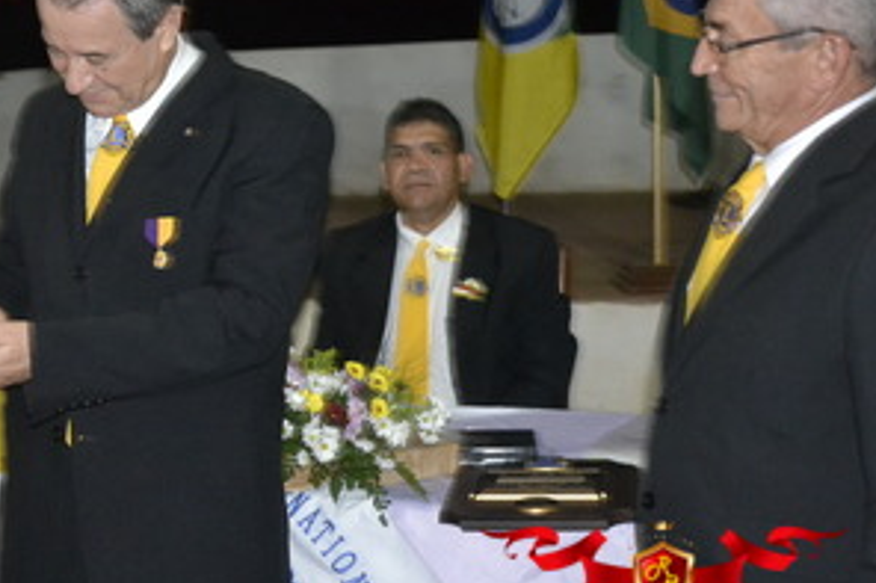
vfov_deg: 17.5
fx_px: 1893
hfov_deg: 25.6
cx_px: 161
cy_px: 234
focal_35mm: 78
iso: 3200
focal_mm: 31
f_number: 4
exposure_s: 1/60
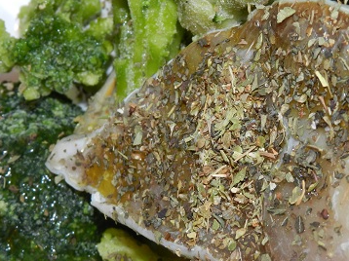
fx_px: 1149
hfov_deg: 17.2
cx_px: 257
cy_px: 137
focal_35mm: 114
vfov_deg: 13.0
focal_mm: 12.1
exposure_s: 1/30
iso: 200
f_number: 4.7
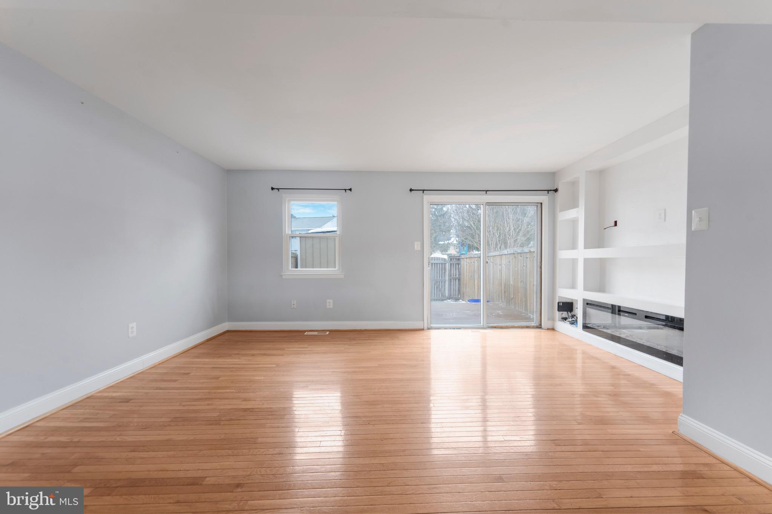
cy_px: 257
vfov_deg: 81.2
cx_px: 386
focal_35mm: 14
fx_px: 300
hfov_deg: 104.3
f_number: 8
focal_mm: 14
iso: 500
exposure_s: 1/13
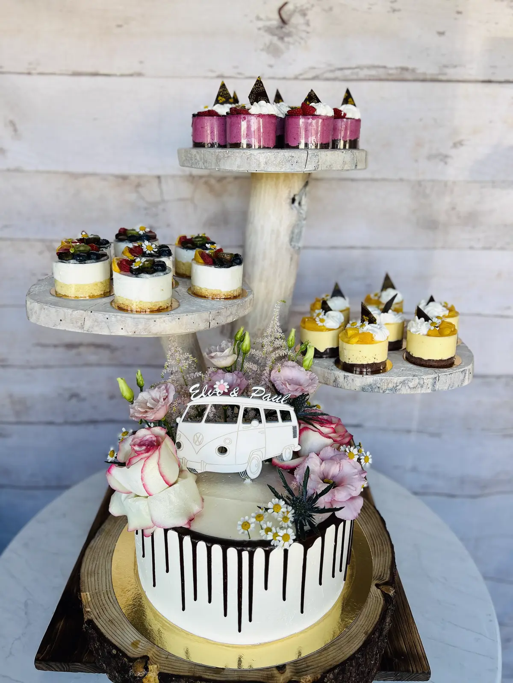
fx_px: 514
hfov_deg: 53.1
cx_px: 256
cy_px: 342
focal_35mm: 26
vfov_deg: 67.3
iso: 40
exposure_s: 1/121
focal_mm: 5.7
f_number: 1.5
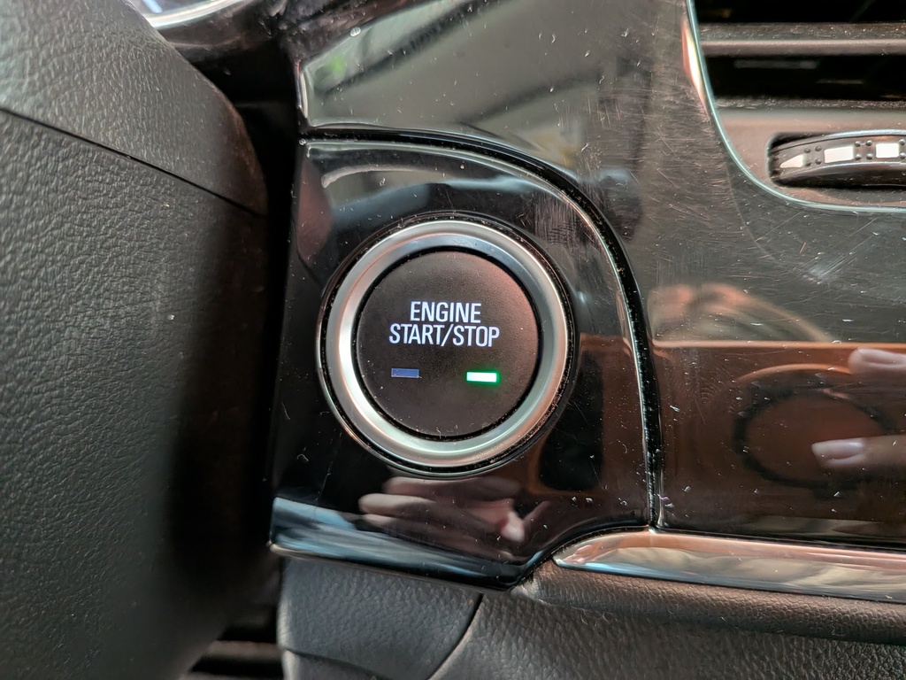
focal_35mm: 24
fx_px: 628
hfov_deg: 71.6
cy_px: 340
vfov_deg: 56.8
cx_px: 453
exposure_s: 1/20
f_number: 1.7
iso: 289
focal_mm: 4.53
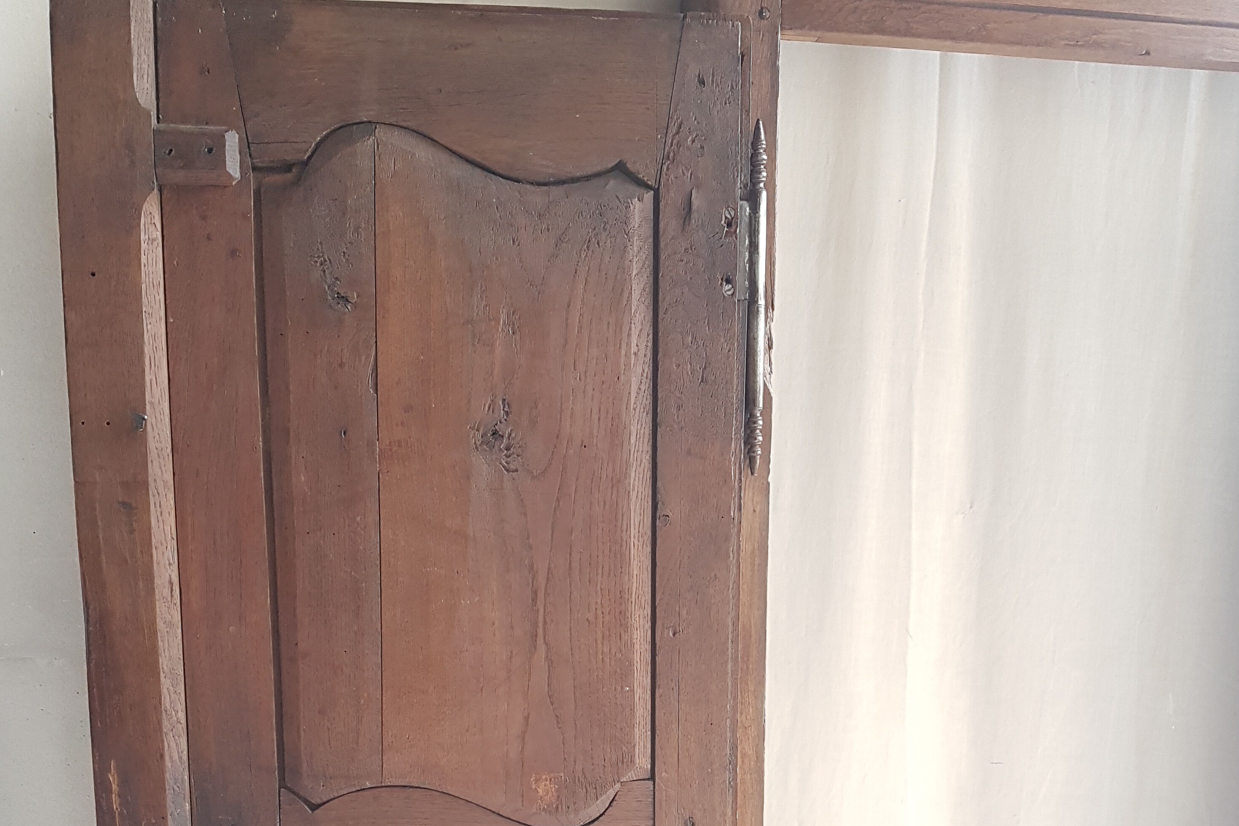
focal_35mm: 37
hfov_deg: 51.9
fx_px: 1273
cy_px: 768
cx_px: 633
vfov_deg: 33.7
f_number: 1.7
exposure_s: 1/50
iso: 125
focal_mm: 4.2
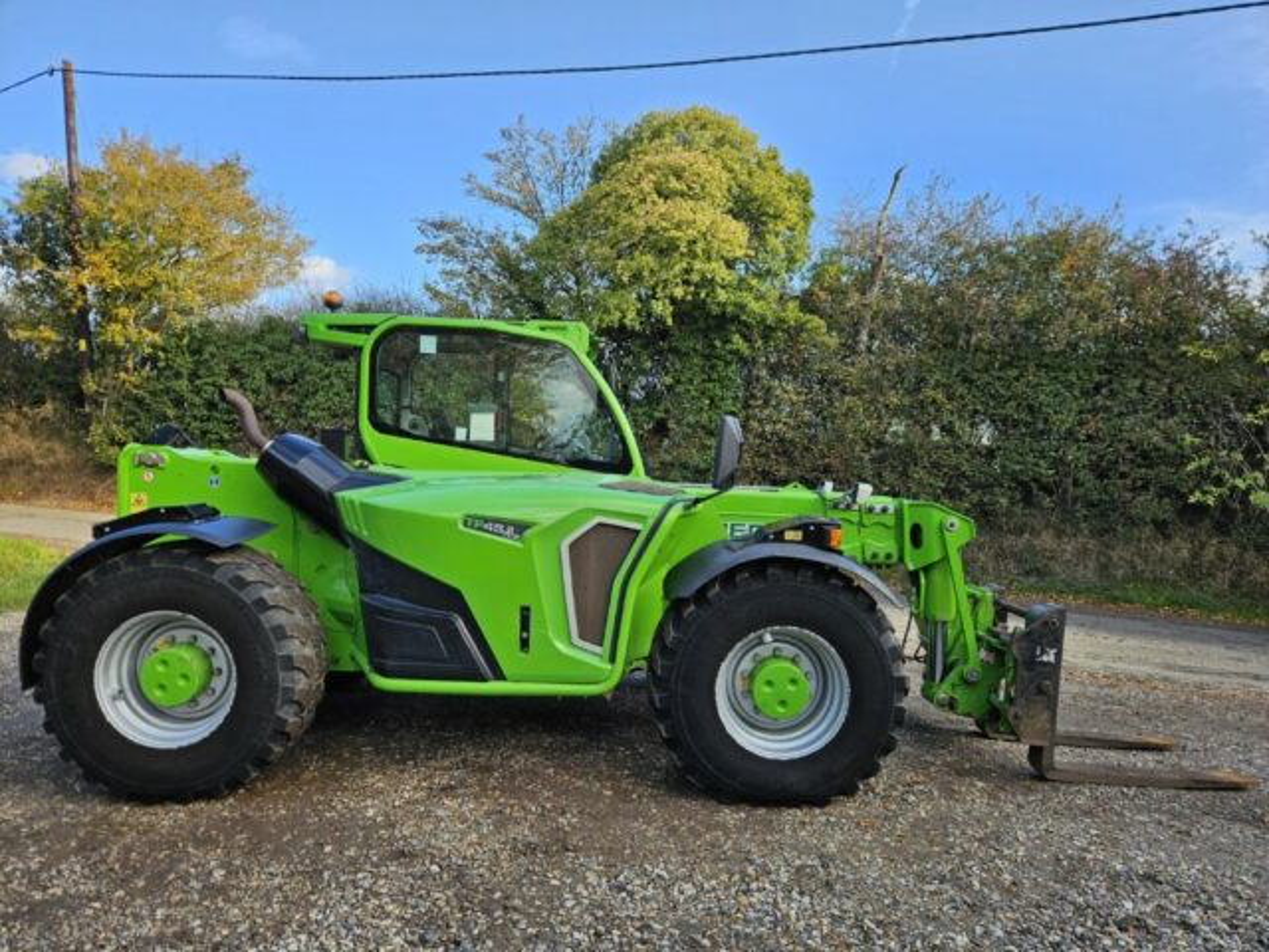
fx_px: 843
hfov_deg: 73.9
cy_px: 476
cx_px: 634
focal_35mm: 23
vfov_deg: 58.9
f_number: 1.8
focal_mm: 5.4
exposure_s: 1/425
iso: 40
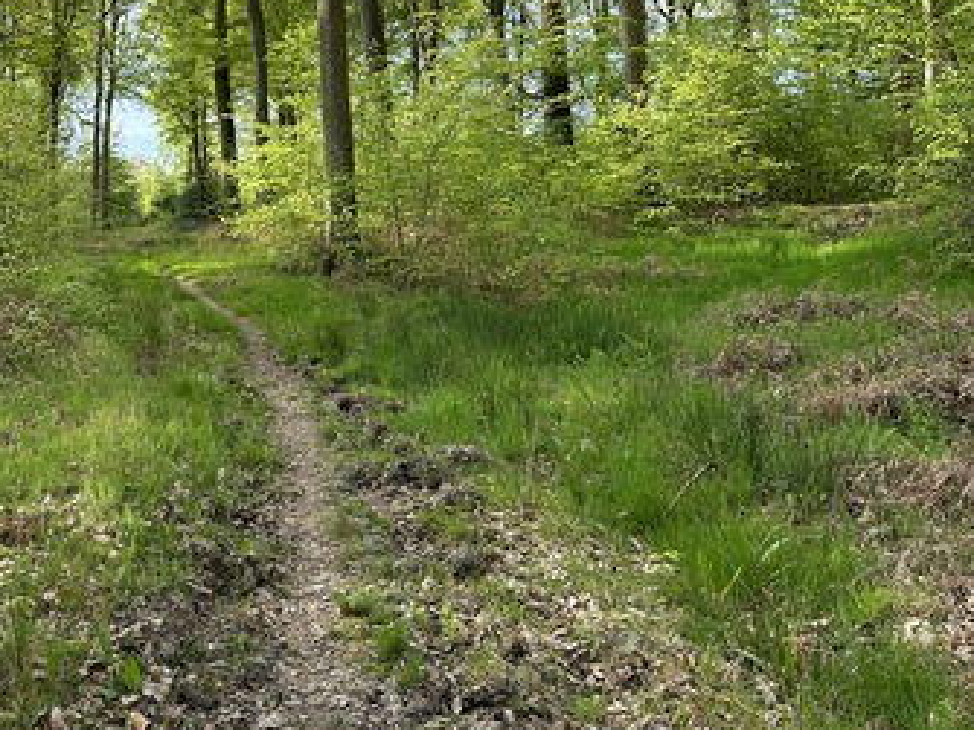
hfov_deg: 40.7
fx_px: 1209
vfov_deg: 32.7
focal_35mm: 43
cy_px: 148
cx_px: 110
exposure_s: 1/564
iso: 80
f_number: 1.78
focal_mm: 6.86
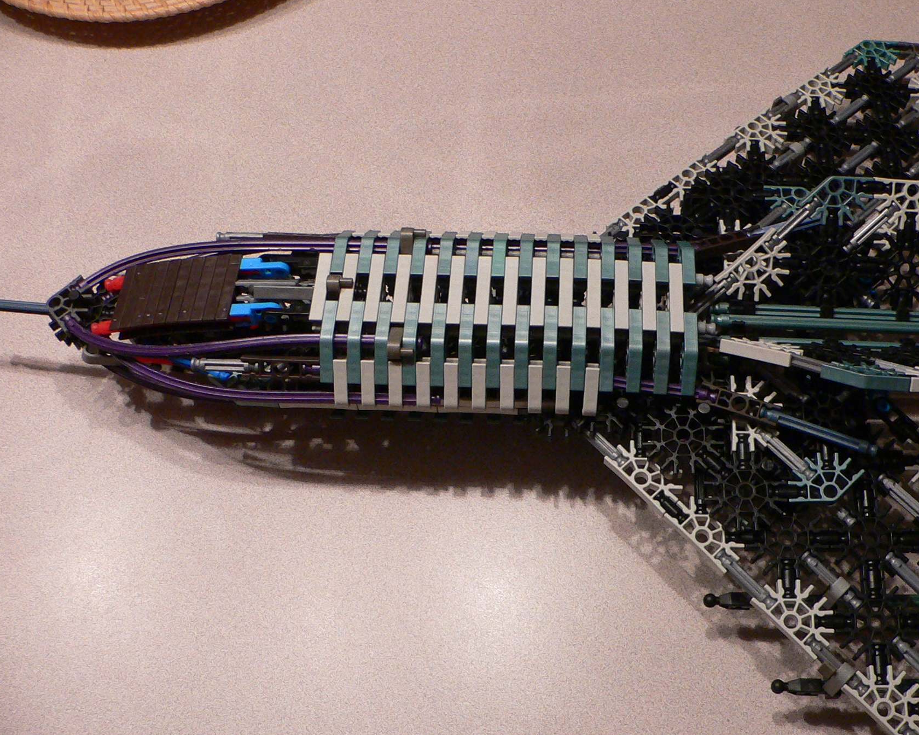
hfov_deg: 44.7
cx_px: 513
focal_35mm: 41
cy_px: 385
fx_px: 1115
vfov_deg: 36.5
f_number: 2.8
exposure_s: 1/25
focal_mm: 4.6
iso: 200
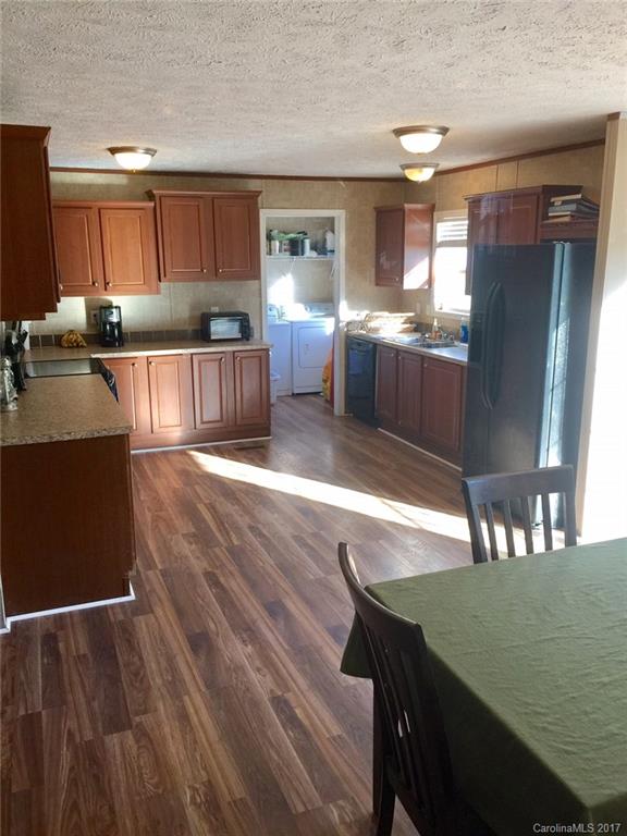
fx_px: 700
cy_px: 418
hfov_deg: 48.2
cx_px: 314
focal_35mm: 29
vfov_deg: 61.7
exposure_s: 1/30
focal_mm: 4.15
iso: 32
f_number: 2.2
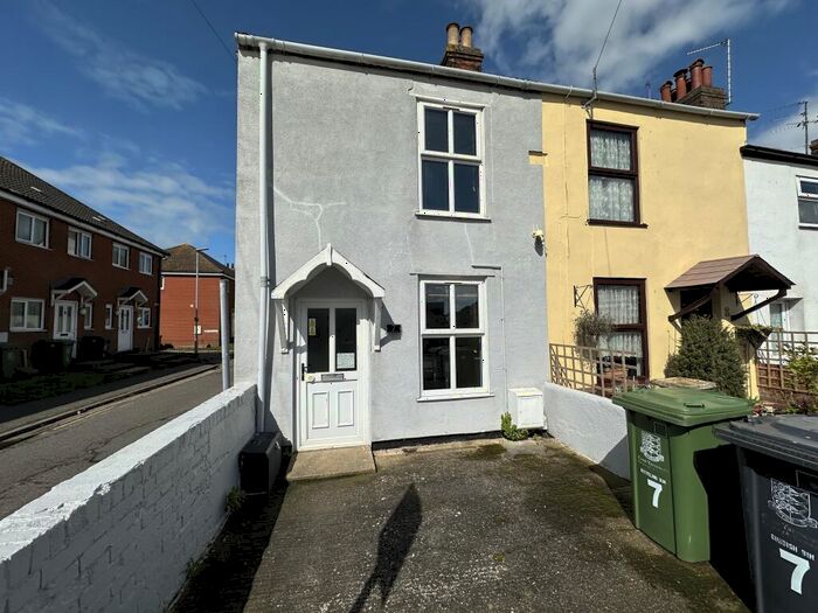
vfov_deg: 85.7
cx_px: 409
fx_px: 331
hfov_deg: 102.1
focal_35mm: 14
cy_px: 306
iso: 50
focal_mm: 2.22
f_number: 2.2
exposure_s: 1/6135
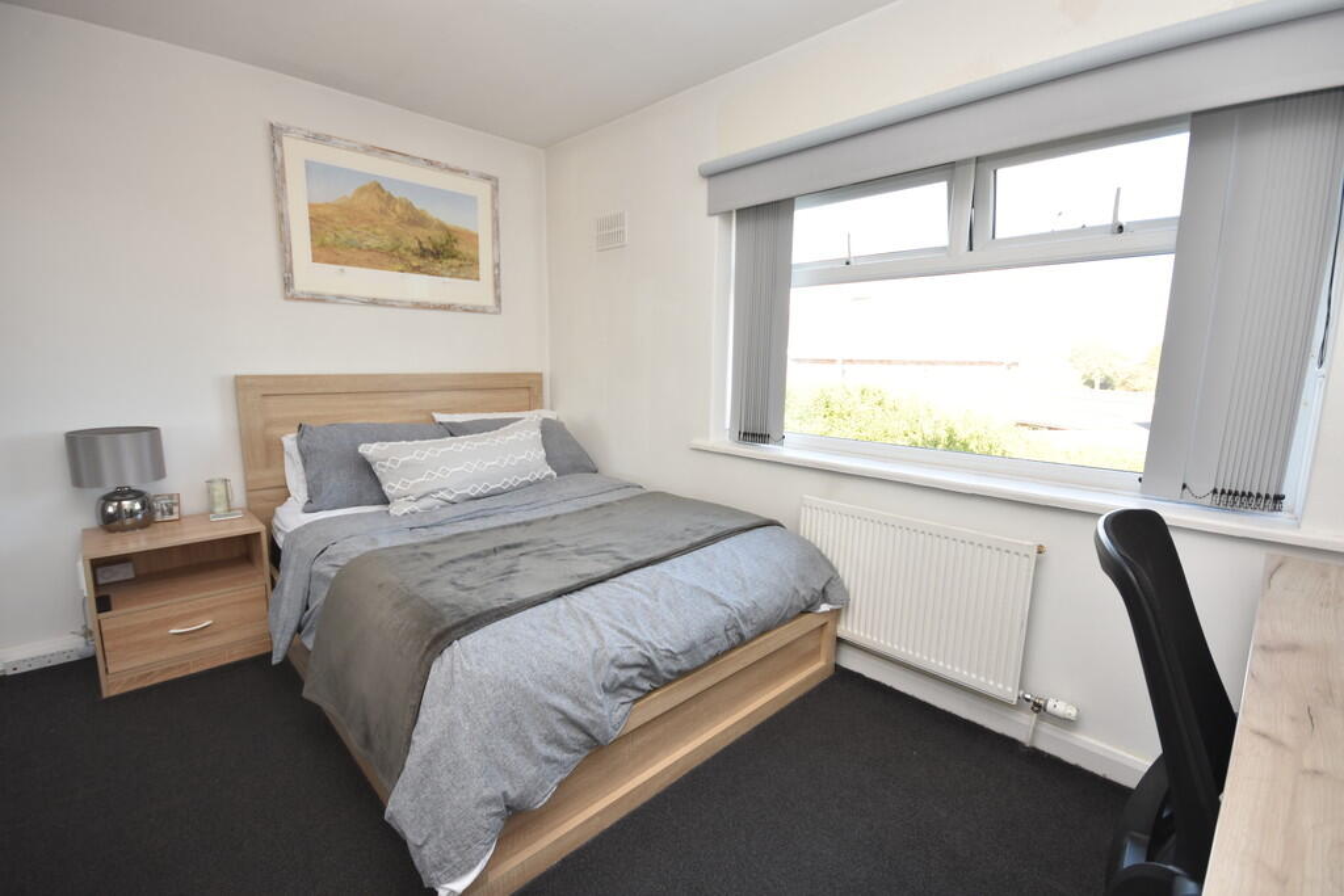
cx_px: 672
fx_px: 560
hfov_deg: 100.4
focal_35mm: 15
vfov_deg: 77.3
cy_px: 448
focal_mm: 10
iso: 200
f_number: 4.5
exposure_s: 1/80
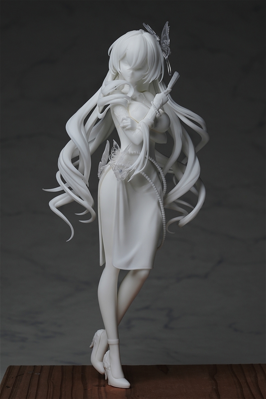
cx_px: 133
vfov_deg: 19.5
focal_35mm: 105
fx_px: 1164
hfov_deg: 13.0
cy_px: 200
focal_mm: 70
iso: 100
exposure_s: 1/6
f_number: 11
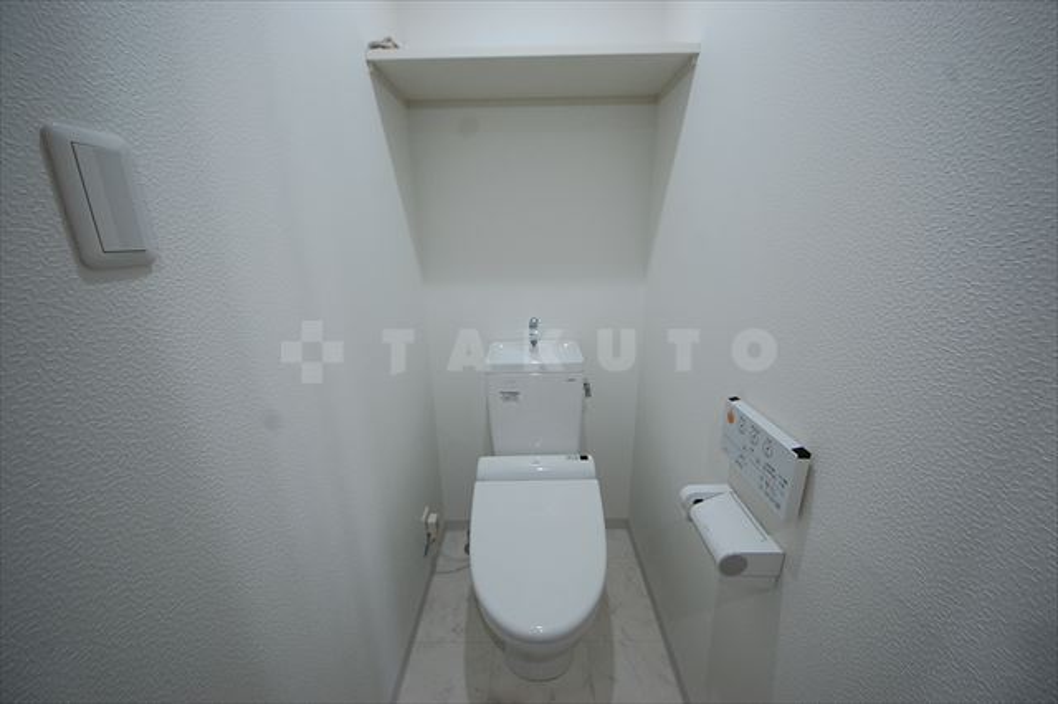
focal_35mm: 12
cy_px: 352
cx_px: 529
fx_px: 352
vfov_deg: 89.9
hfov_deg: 112.6
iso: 800
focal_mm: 8
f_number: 4.5
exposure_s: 1/50
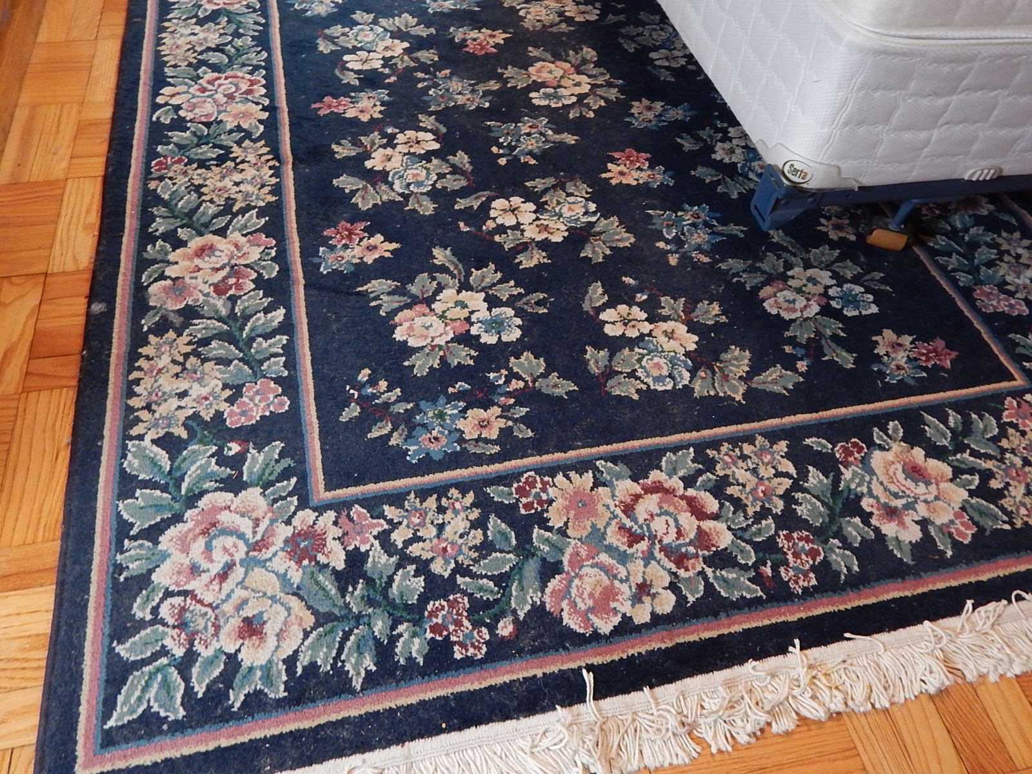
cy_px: 387
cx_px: 516
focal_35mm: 25
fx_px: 745
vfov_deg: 54.9
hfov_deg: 69.4
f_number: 3.1
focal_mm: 4.5
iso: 400
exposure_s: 1/10
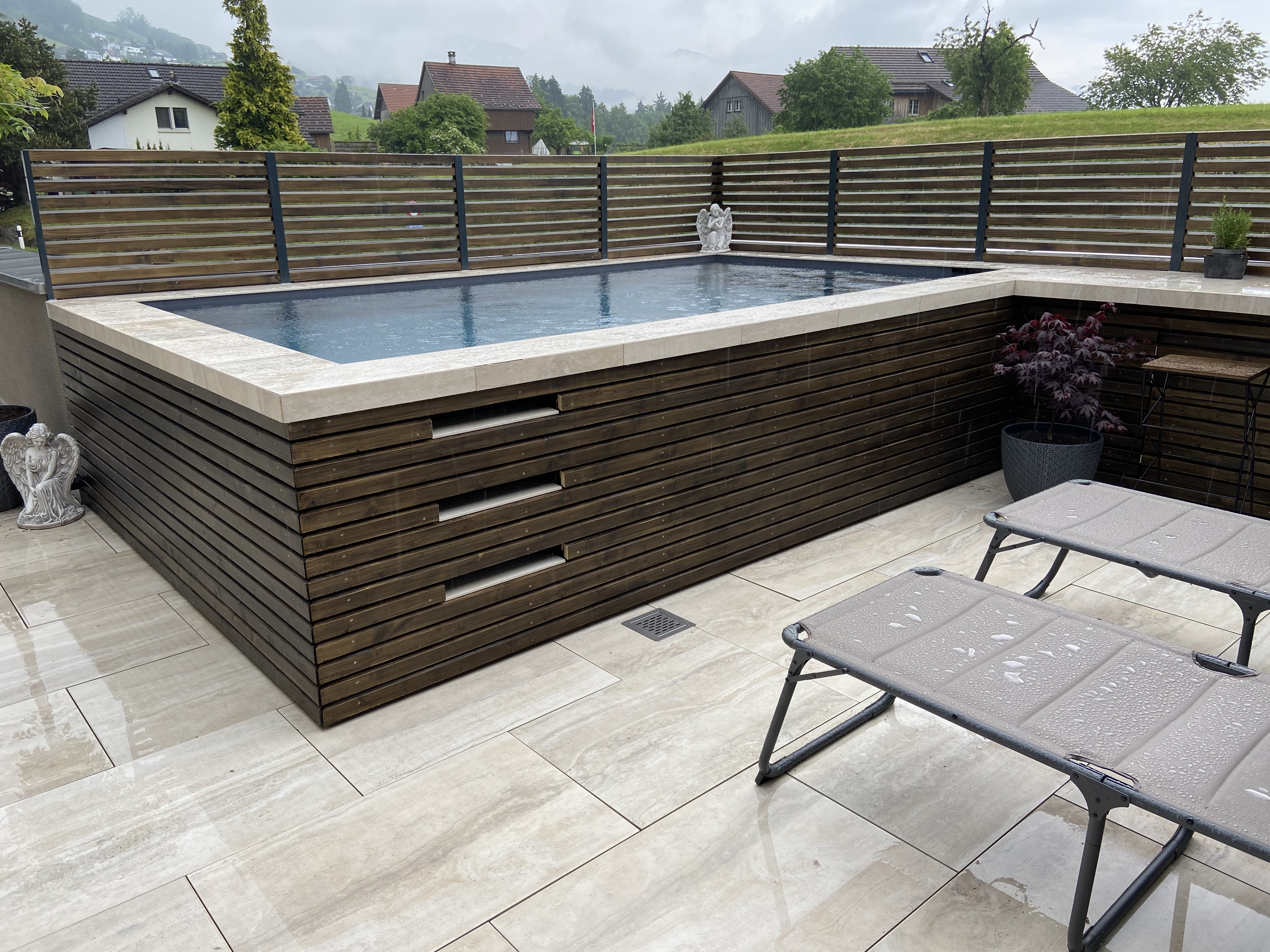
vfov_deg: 53.1
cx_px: 635
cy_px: 476
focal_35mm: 26
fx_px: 954
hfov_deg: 67.3
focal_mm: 4.25
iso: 32
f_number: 1.8
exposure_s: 1/122
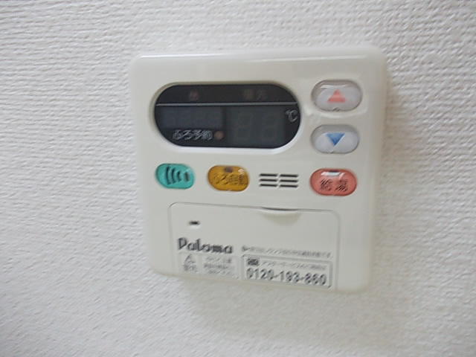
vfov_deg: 49.7
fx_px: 385
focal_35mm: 28
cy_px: 178
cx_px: 238
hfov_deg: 63.4
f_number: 2.7
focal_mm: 4
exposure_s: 1/40
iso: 200
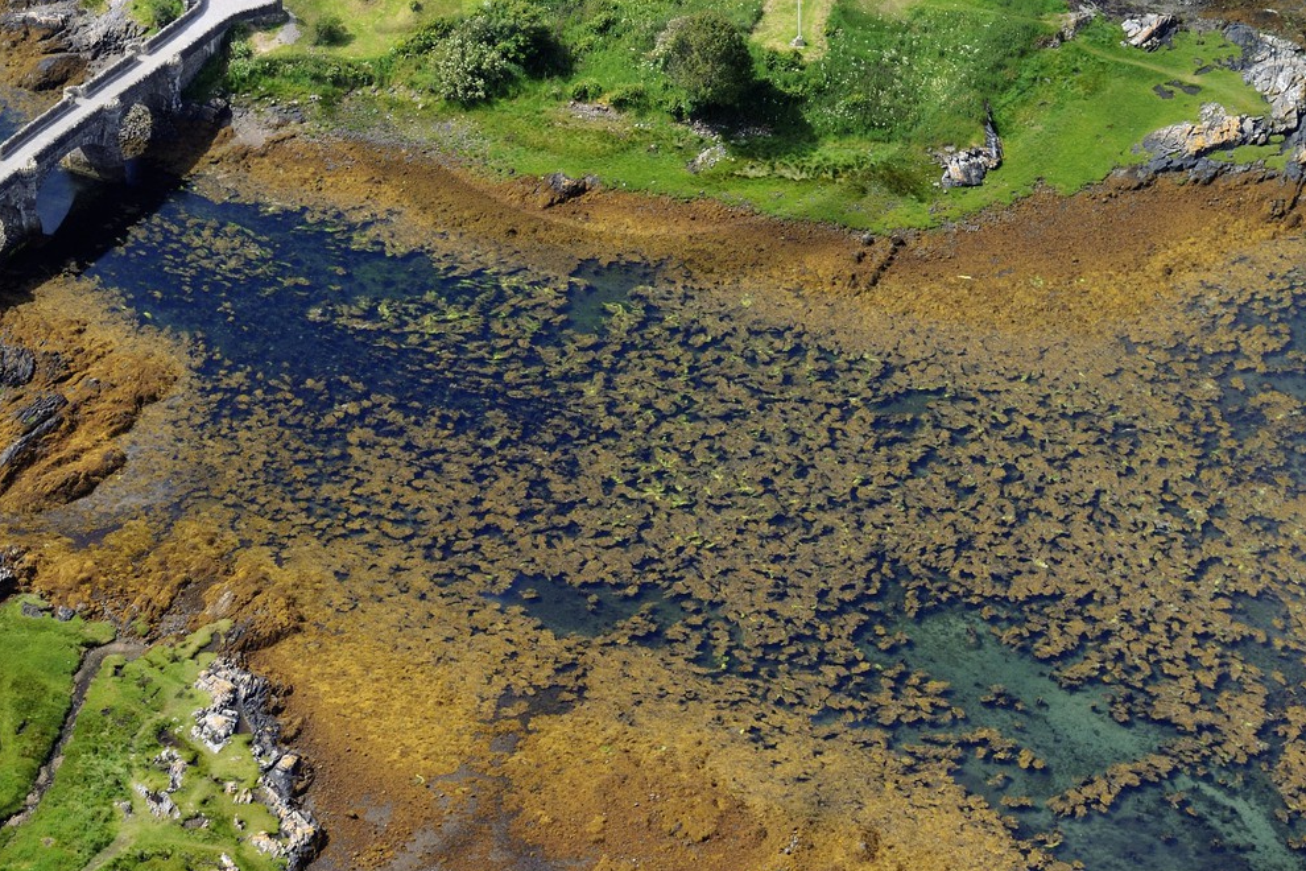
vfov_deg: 6.3
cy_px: -128
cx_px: 654
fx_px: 7908
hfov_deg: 9.4
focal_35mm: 218
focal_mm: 135
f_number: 6.3
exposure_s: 1/800
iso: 400
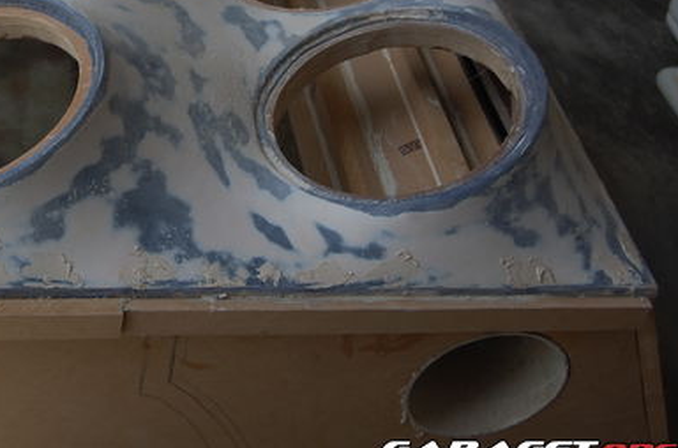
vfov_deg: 20.6
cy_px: 93
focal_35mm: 65
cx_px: 118
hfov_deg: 30.2
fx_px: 1221
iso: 200
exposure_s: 1/125
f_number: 5.6
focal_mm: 26
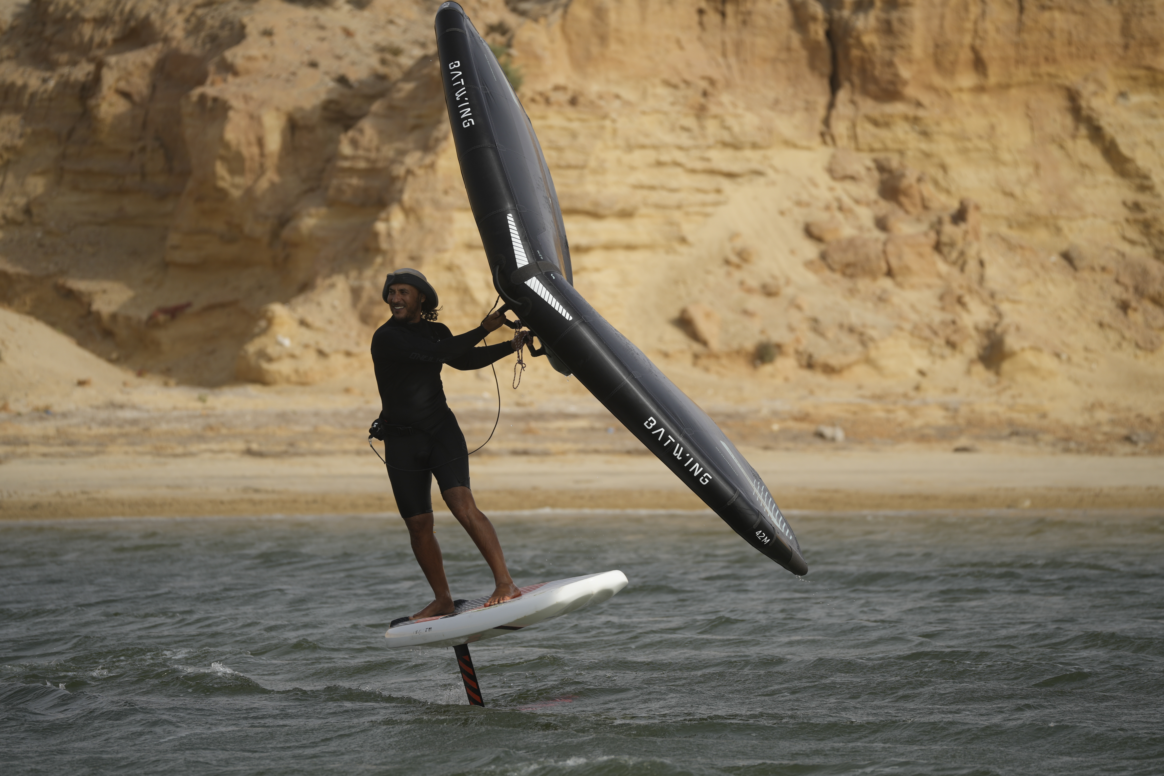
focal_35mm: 318
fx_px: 10281
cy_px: 388
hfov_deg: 6.5
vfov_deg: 4.3
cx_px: 582
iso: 100
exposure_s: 1/640
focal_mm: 318
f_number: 5.6
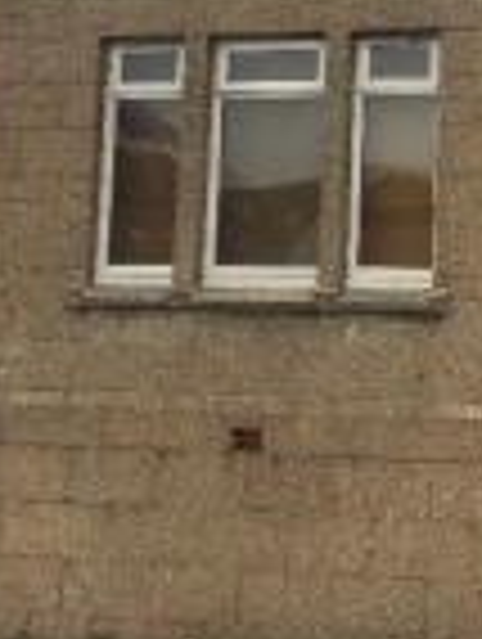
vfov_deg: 21.7
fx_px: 1647
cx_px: 550
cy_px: 133
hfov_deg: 16.1
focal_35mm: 89
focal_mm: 4.15
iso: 25
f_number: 2.2
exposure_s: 1/270
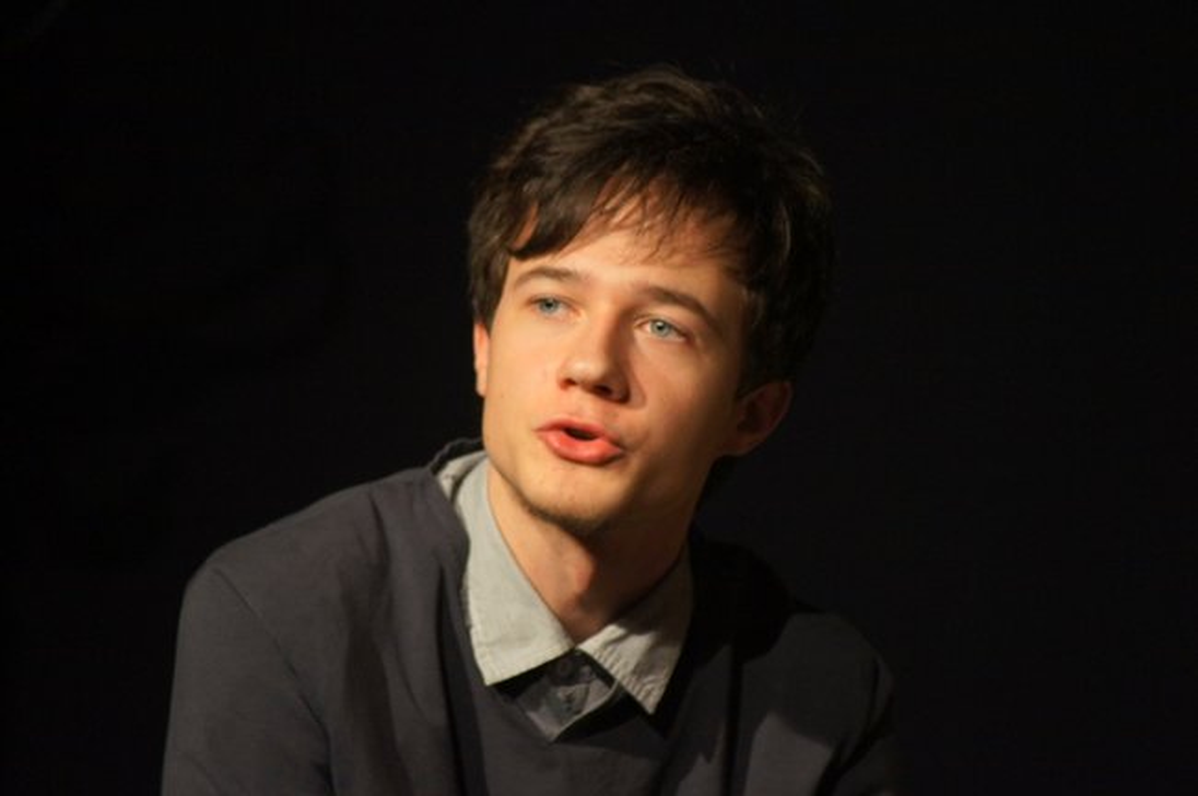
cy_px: 398
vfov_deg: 3.0
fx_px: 14960
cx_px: 599
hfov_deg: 4.6
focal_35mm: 450
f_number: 5.6
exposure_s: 1/50
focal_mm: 300
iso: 1600
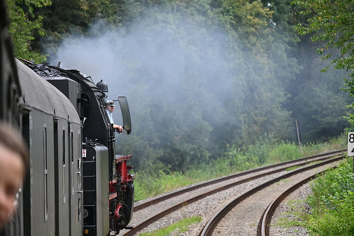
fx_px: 2213
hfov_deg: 9.1
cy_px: 118
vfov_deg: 6.1
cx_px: 177
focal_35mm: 225
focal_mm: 150
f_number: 5.3
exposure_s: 1/500
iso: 400
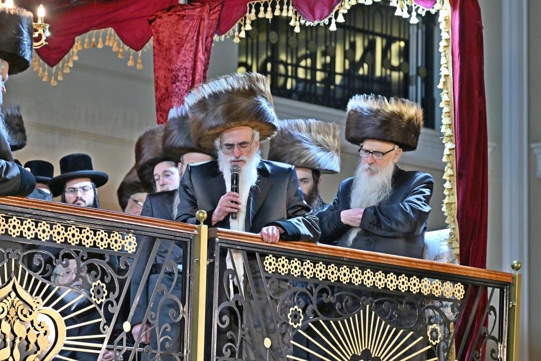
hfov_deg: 11.4
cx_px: 270
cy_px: 180
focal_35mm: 180
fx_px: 2704
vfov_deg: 7.6
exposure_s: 1/320
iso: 800
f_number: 4
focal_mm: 120
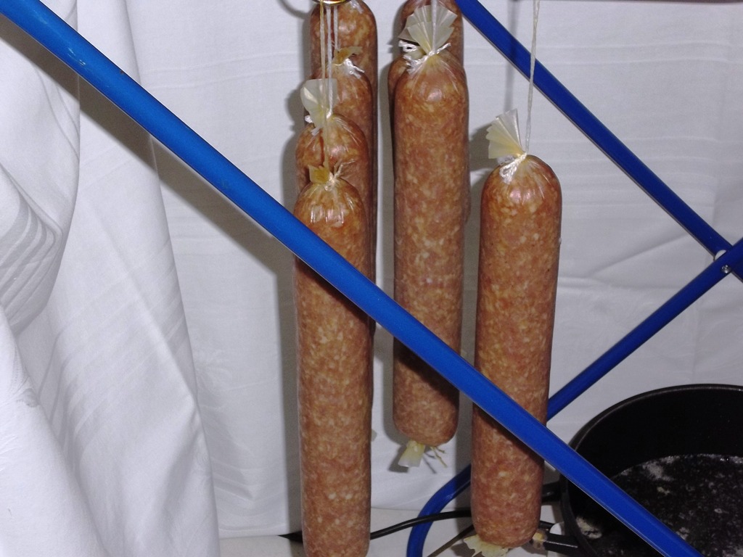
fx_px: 1674
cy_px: 278
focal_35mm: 78
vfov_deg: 18.9
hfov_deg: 25.0
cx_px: 372
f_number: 5.9
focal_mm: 13.9
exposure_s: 1/100
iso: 268
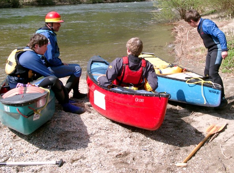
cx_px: 145
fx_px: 451
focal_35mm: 67
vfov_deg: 21.7
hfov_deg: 29.0
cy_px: 62
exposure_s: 1/800
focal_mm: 10.2
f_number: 5.8
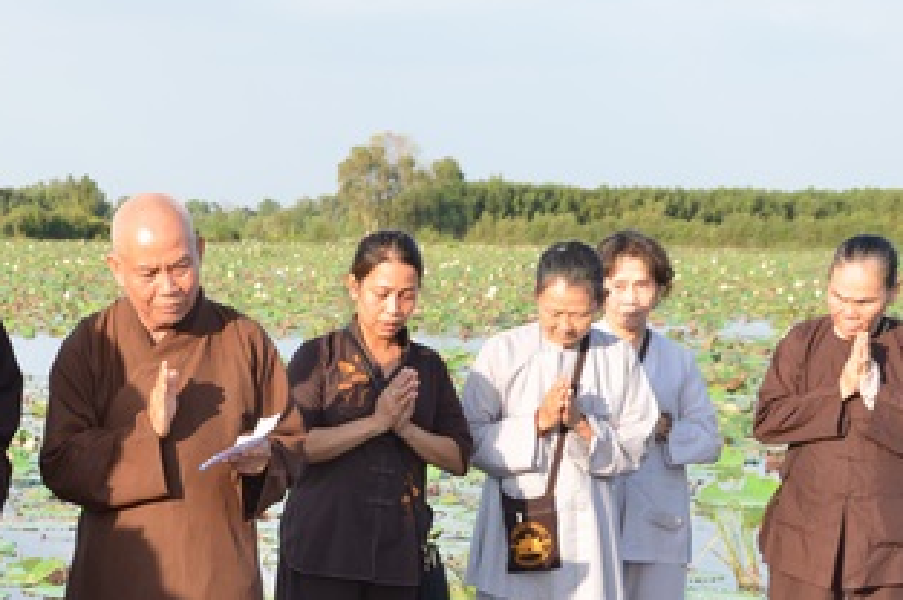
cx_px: 185
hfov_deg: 18.6
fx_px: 2732
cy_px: 561
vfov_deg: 12.4
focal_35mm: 109
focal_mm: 35
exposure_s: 1/250
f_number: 8
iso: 250
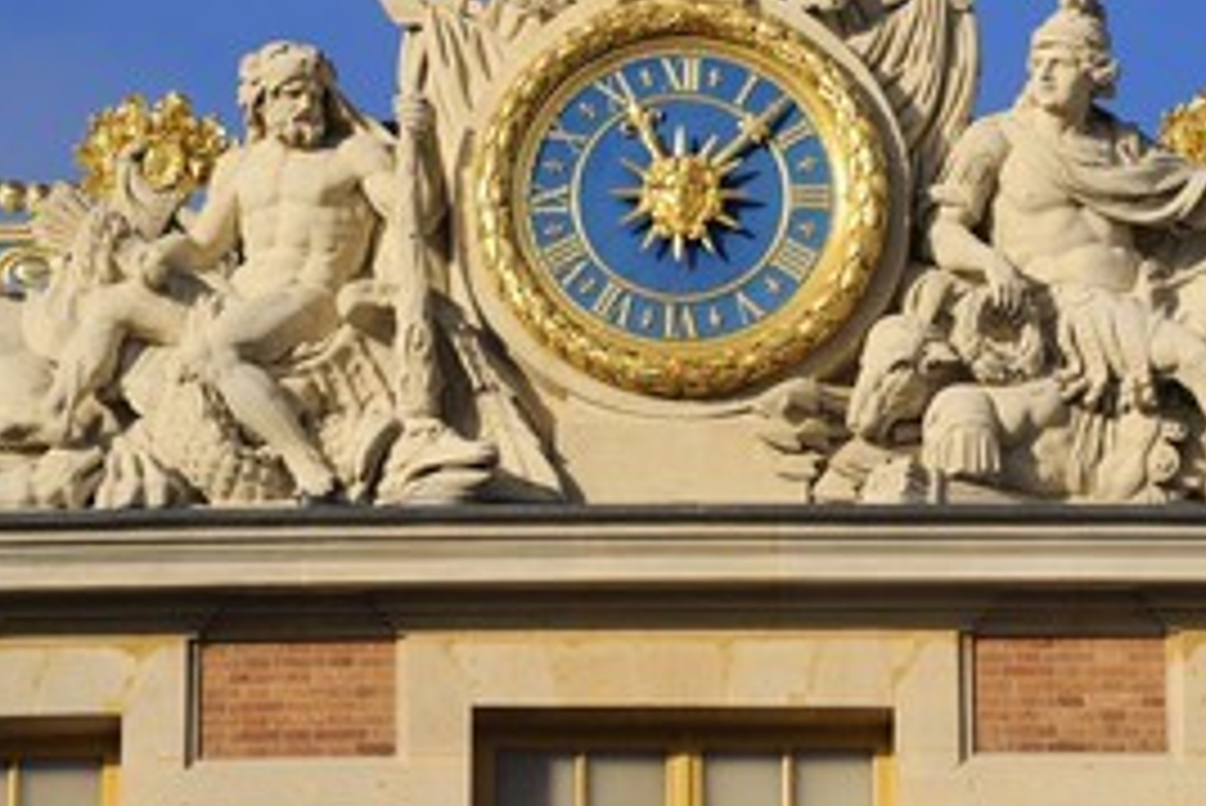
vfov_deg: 4.4
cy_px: 302
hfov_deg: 6.6
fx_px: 10491
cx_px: 670
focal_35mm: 313
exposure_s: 1/400
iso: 200
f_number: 10
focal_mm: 200
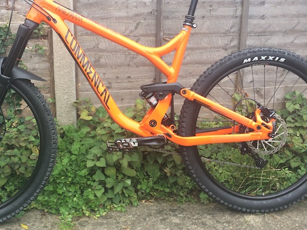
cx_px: 113
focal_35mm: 45
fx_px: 399
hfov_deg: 41.7
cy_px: 92
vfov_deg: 32.1
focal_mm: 4.15
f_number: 2.2
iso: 40
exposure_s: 1/50
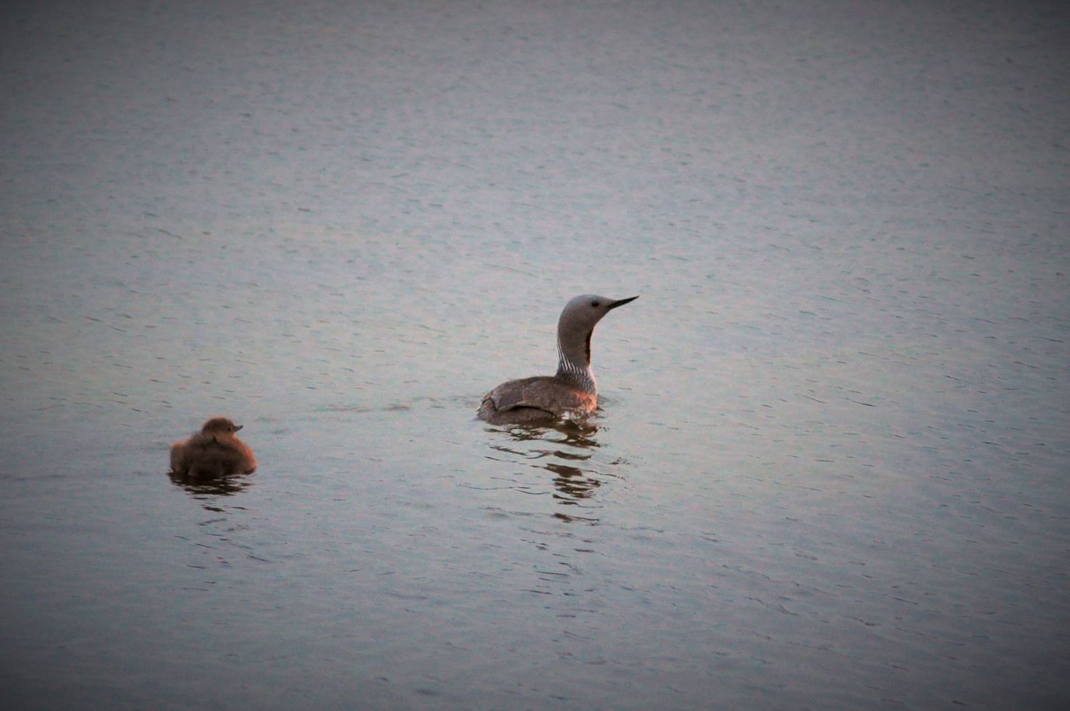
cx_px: 535
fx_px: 6012
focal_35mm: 202
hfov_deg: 10.2
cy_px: 356
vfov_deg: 6.8
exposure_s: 1/60
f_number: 4.2
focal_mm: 135
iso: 1600
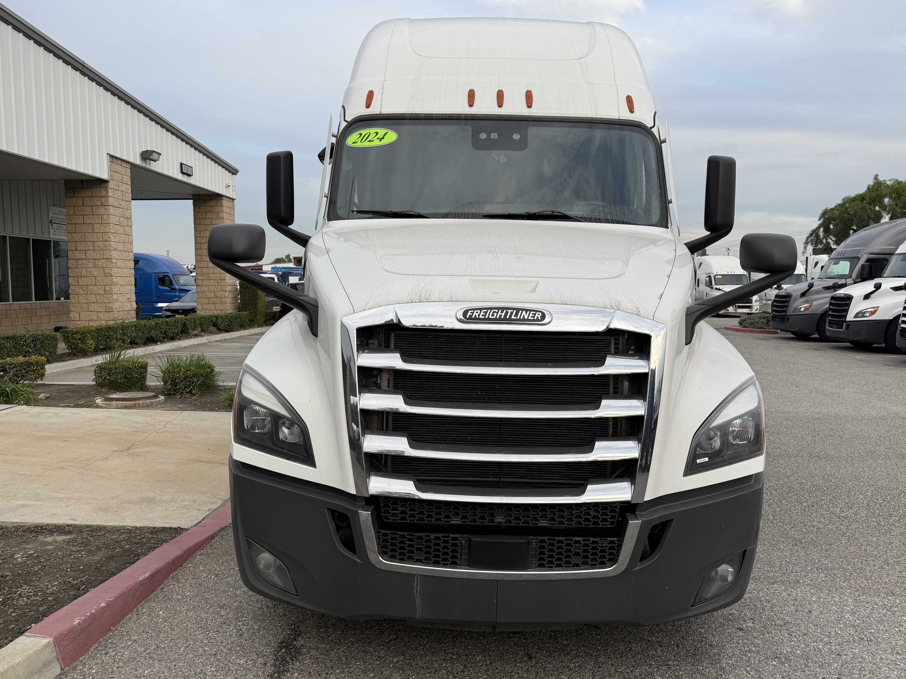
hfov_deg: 67.2
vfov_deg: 53.1
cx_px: 481
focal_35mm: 26
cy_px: 331
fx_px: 680
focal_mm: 6.76
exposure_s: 1/1174
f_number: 1.78
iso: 80
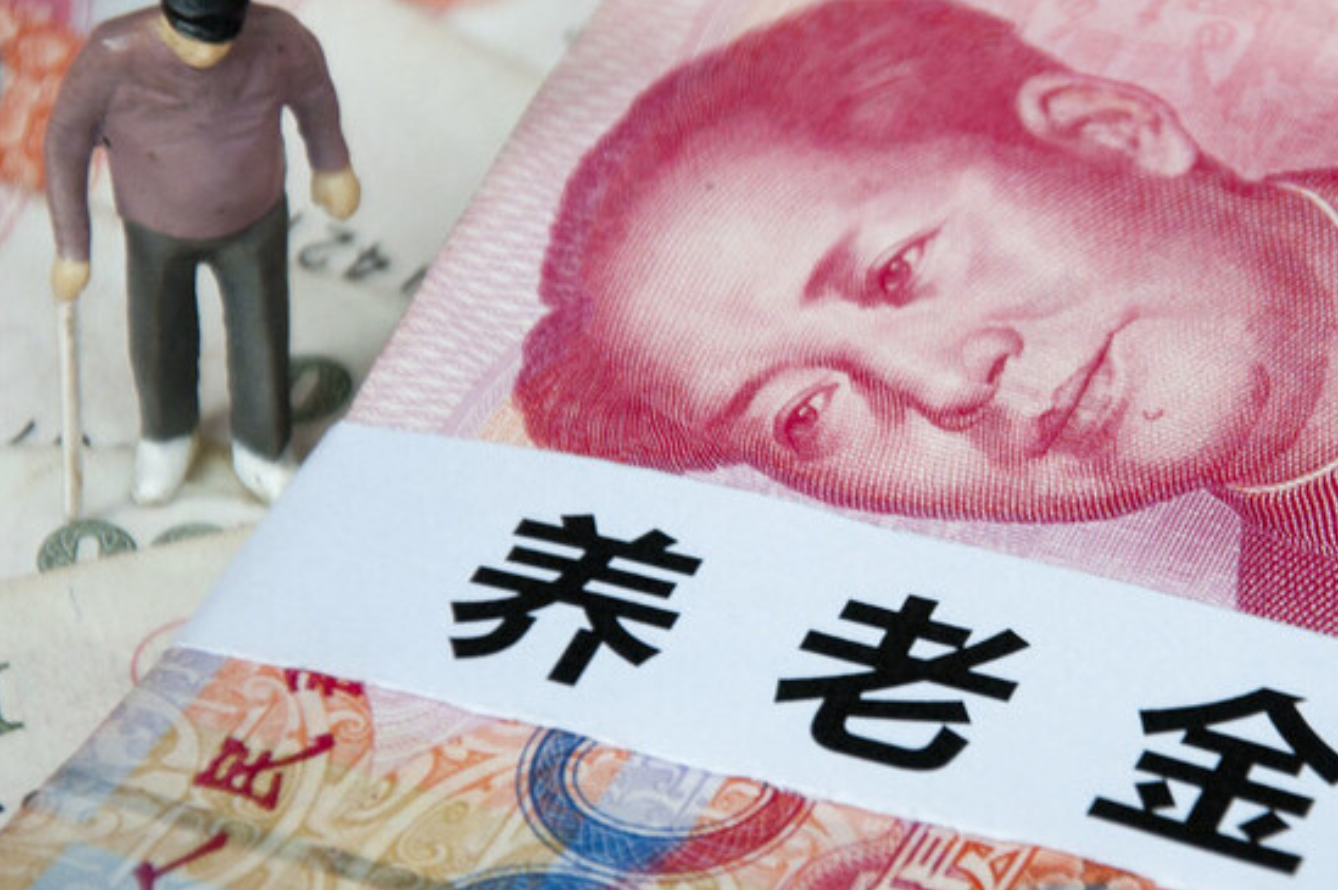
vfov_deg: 4.0
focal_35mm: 344
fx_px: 12777
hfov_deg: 6.0
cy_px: 405
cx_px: 1043
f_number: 5.6
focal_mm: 105
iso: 320
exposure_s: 1/50
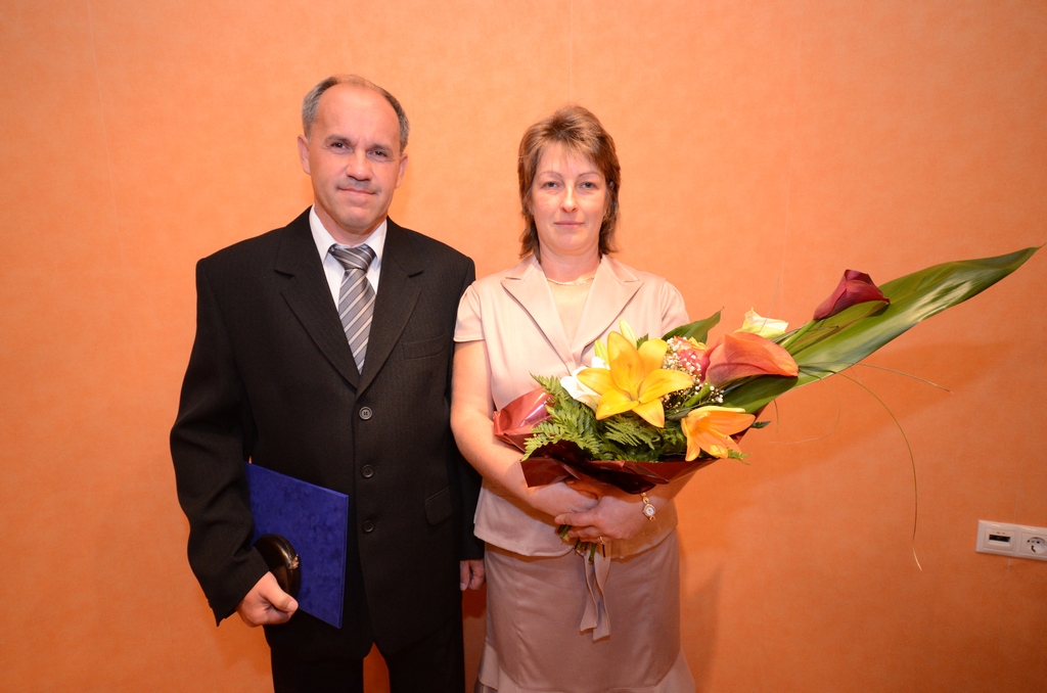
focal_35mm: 20
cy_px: 346
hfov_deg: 85.5
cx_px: 524
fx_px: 566
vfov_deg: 63.0
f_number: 4.5
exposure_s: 1/50
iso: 1600
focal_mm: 13
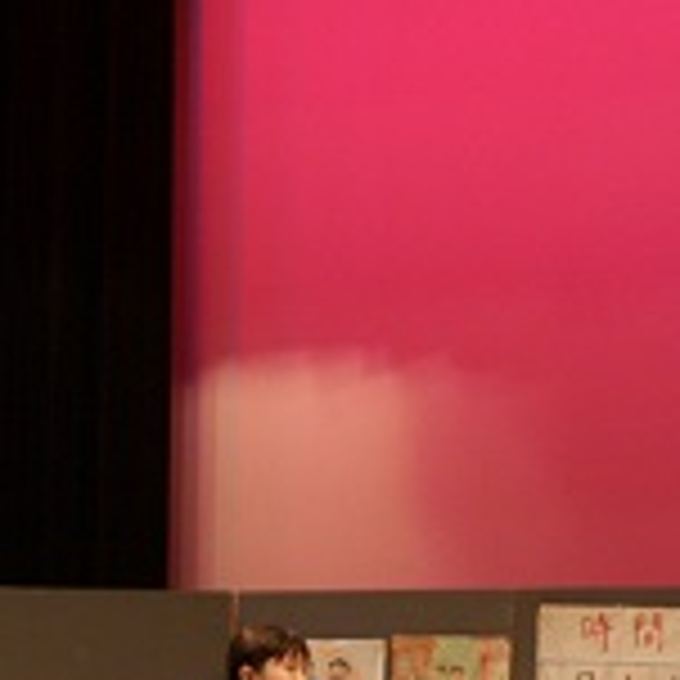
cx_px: 878
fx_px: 5623
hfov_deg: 6.9
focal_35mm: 253
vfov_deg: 6.9
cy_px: 639
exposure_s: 1/25
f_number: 5.6
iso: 800
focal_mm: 50
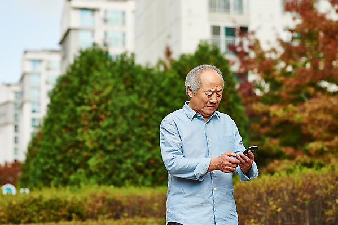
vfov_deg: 16.1
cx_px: 169
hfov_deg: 23.9
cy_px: 112
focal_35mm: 85
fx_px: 798
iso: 320
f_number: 2.8
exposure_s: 1/2500
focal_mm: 85
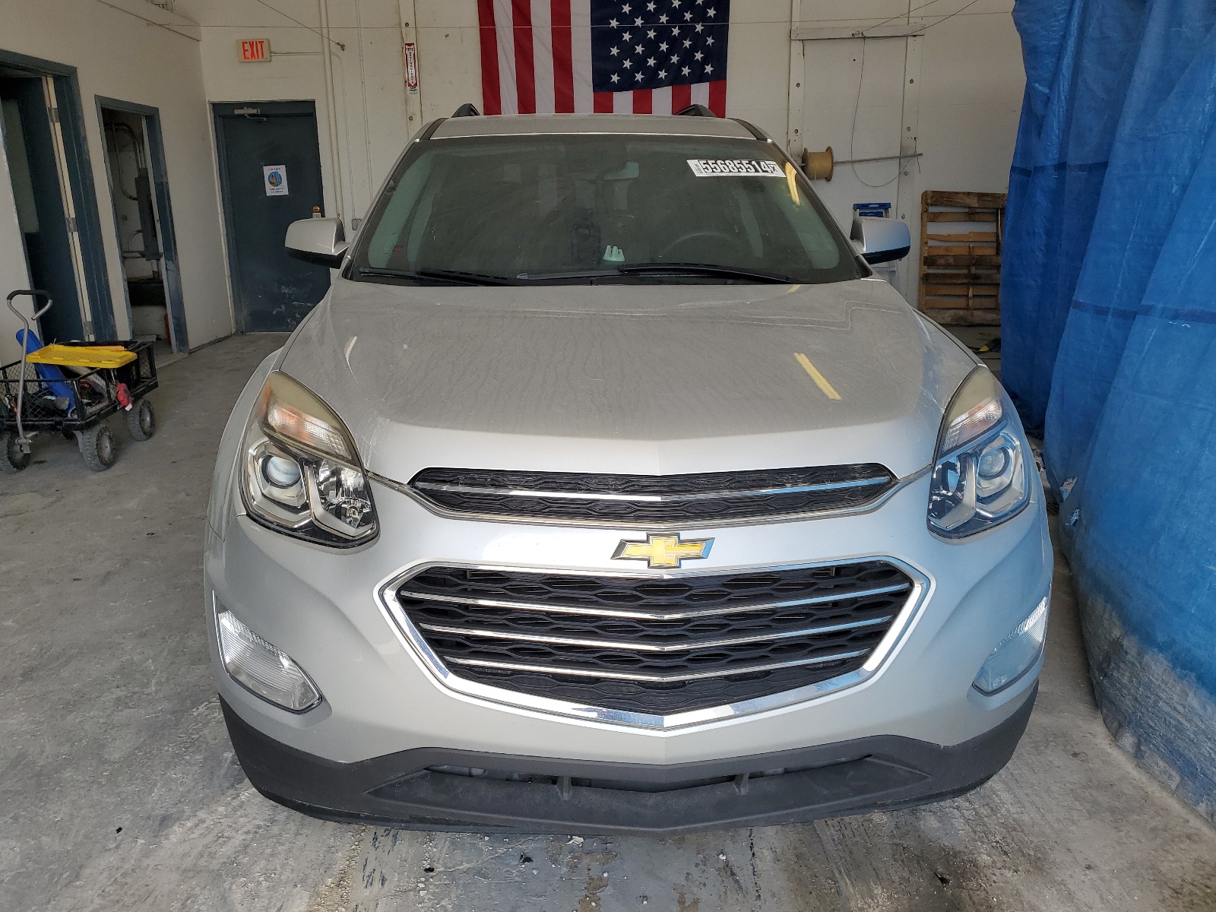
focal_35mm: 26
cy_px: 456
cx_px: 608
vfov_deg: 53.1
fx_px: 913
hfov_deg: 67.3
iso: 50
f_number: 1.5
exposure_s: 1/588
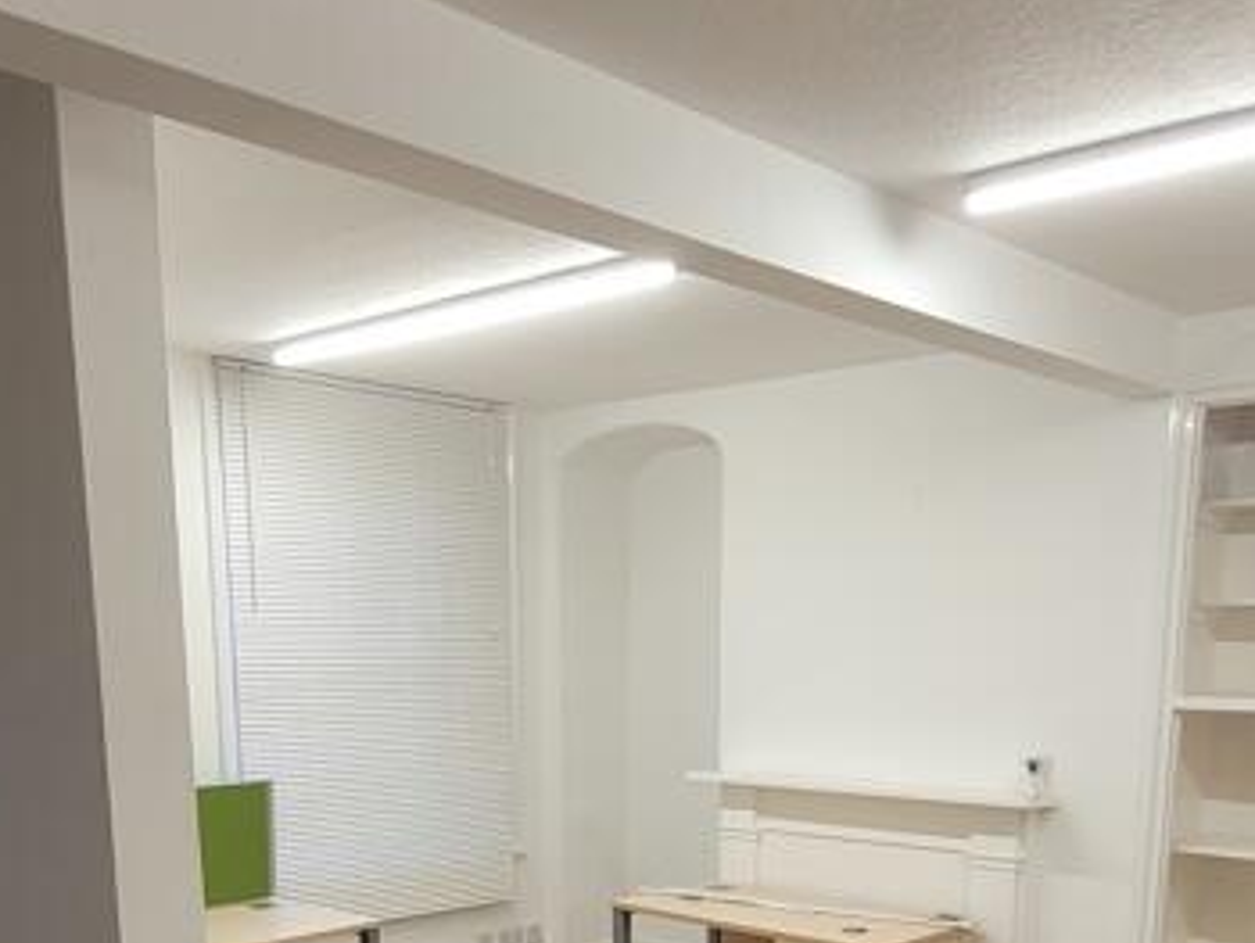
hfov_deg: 48.9
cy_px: 943
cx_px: 584
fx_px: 1379
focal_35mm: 38
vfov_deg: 34.4
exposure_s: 1/50
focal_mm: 1.74
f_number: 2.2
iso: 50
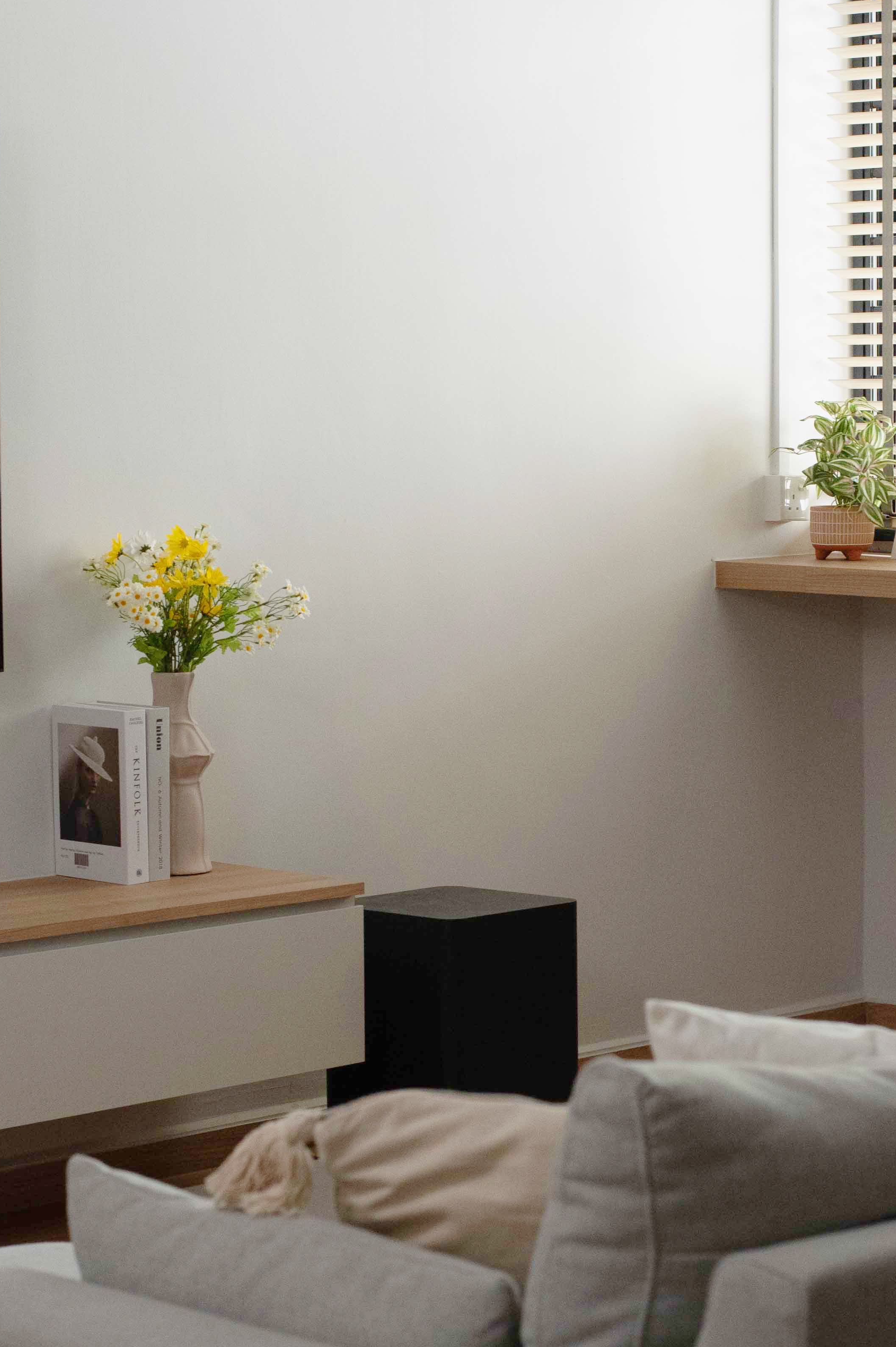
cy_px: 658
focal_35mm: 95
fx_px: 3551
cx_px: 621
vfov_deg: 21.5
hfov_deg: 14.3
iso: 3200
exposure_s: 1/160
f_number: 6.3
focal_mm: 50
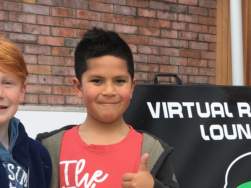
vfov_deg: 16.9
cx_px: 231
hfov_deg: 22.4
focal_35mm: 85
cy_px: 200
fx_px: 616
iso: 25
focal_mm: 4.15
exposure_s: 1/458
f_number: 2.2
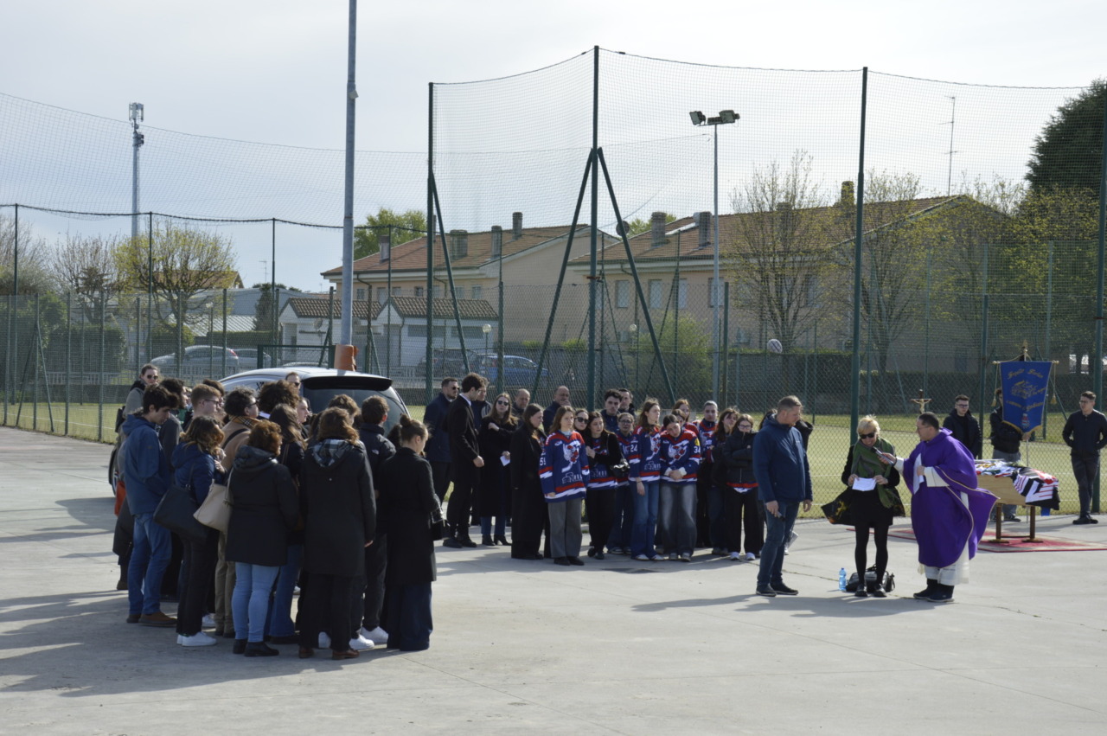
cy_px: 368
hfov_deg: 27.0
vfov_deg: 18.1
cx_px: 554
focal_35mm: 75
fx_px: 2304
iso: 100
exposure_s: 1/200
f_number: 7.1
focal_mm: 50
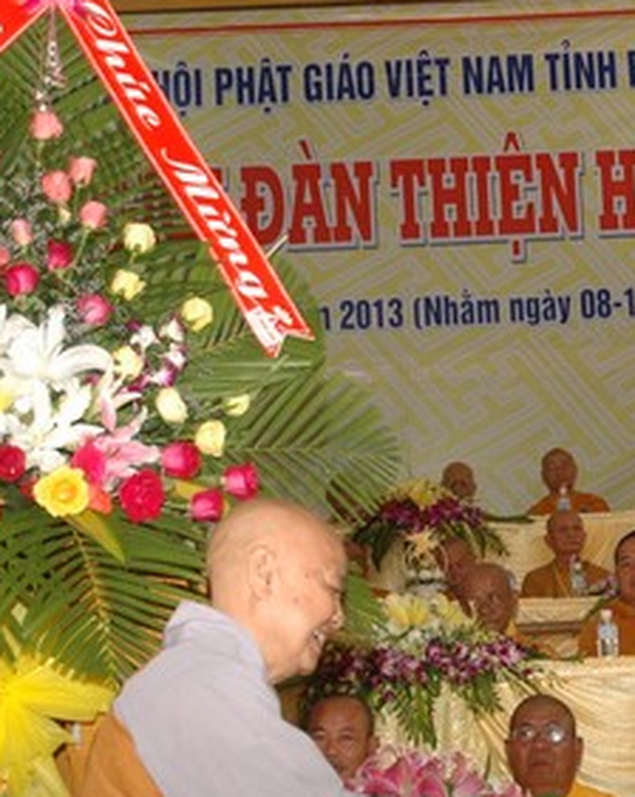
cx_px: 371
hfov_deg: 16.5
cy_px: 508
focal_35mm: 93
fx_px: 2191
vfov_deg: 20.6
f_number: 5
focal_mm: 29
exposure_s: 1/60
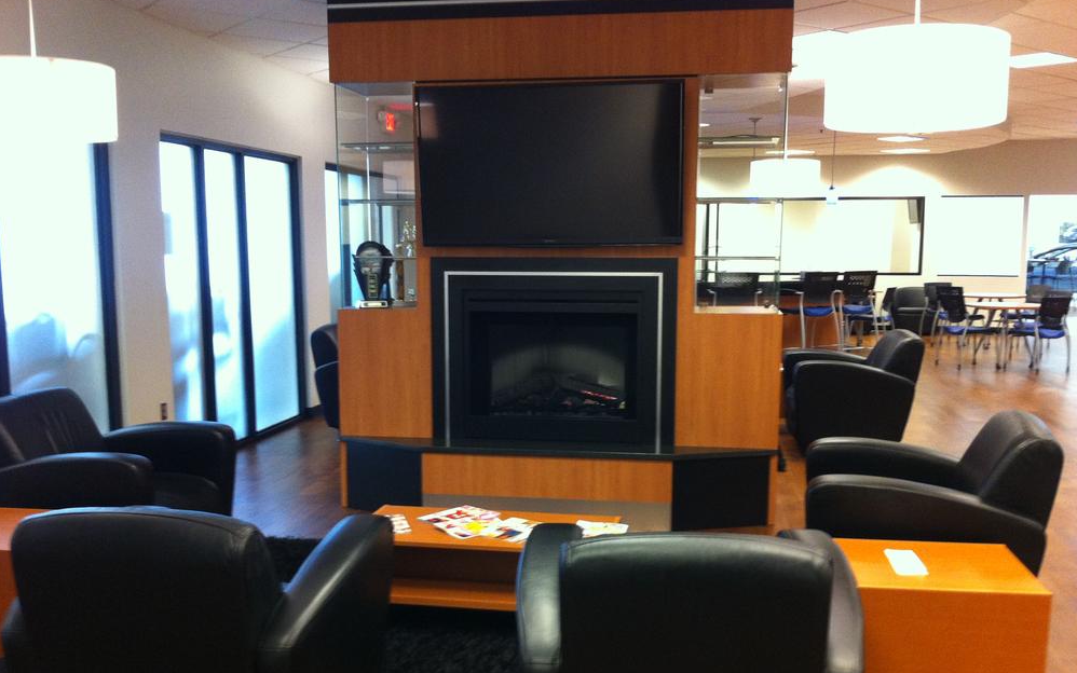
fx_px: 1115
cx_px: 550
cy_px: 405
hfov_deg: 51.5
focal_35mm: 38
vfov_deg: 33.5
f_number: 2.8
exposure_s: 1/15
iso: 200
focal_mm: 3.85
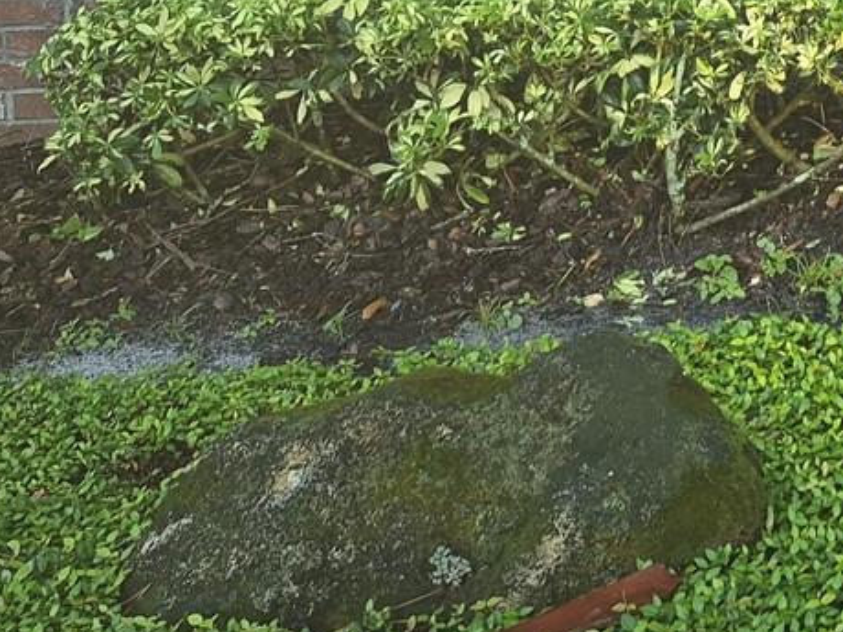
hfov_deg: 21.5
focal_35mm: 80
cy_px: -383
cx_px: 1164
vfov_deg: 16.4
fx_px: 1948
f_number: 1.8
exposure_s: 1/24
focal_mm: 5.4
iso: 100
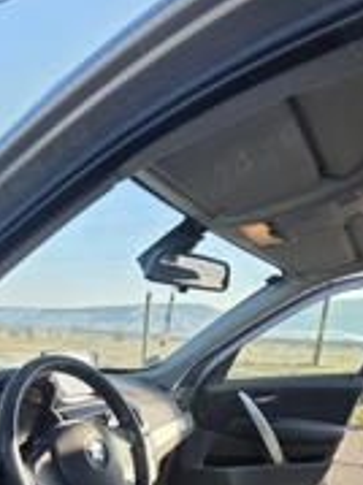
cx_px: 57
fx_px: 406
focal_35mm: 29
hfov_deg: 45.0
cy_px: 431
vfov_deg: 54.3
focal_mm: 2.2
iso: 40
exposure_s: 1/455
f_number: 1.9
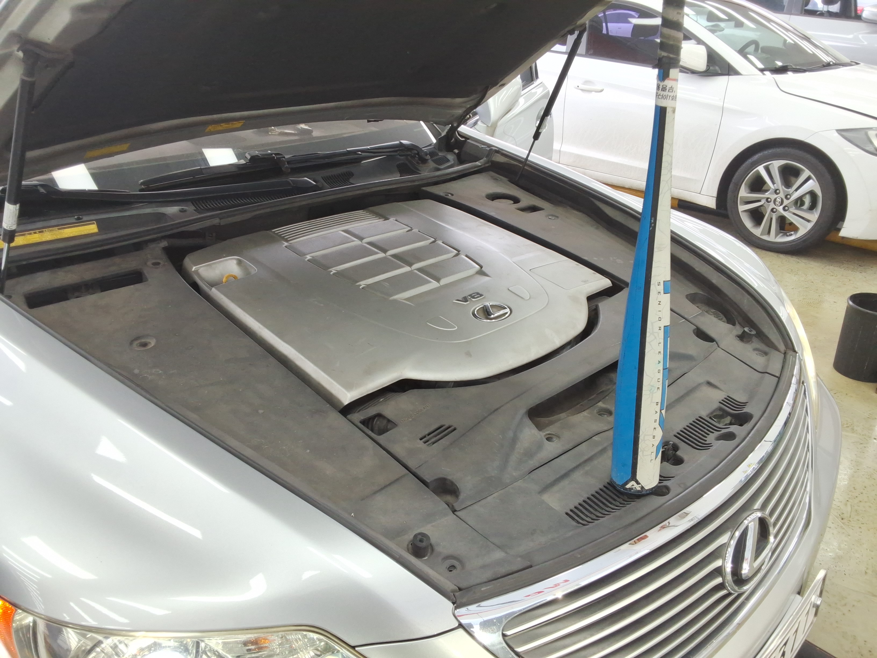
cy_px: 329
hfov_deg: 63.4
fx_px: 709
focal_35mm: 28
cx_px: 438
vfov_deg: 49.7
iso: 39
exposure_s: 1/60
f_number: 1.9
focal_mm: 2.91
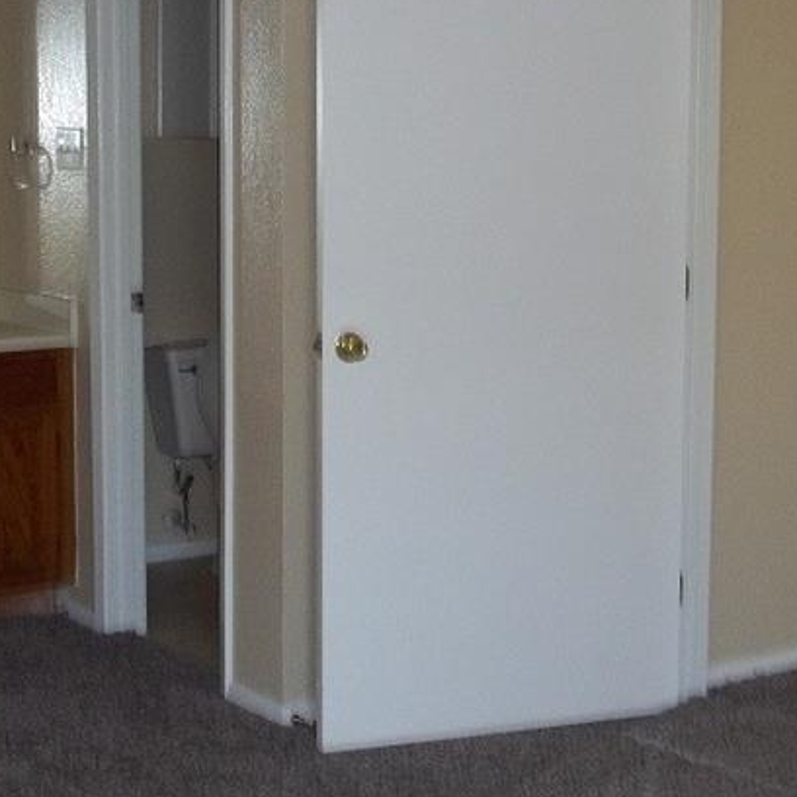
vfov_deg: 24.3
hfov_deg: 24.0
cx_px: 193
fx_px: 1849
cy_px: 348
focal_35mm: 71
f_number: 2.9
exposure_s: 1/30
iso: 160
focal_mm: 5.7
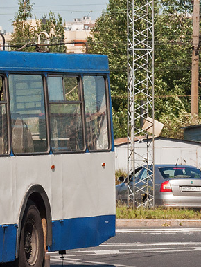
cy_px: 47
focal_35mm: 420
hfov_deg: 3.5
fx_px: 3247
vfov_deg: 4.7
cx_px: -177
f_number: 7.1
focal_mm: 75
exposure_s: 1/2000
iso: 400
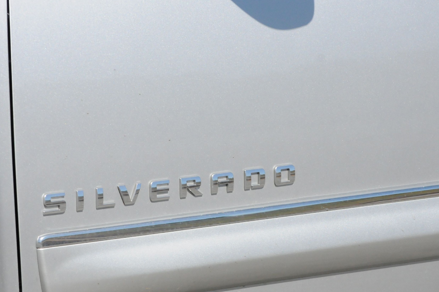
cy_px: 144
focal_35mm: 186
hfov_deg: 11.1
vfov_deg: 7.4
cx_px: 198
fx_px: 2266
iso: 2000
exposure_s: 1/6400
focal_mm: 102
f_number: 10
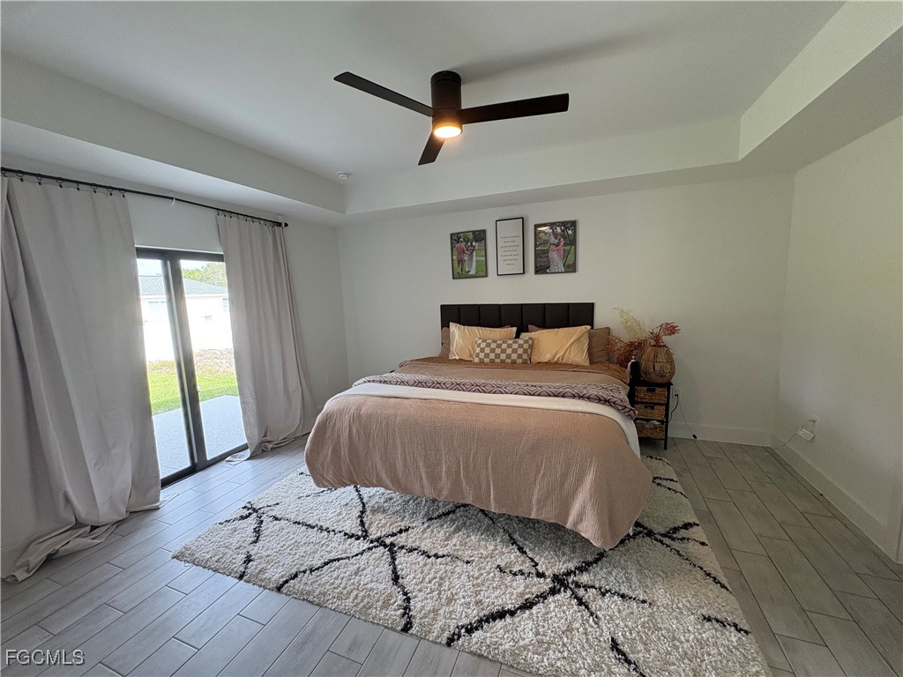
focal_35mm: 14
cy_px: 338
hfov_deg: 102.1
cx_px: 452
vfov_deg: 85.7
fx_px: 365
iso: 320
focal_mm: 2.22
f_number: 2.2
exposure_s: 1/120
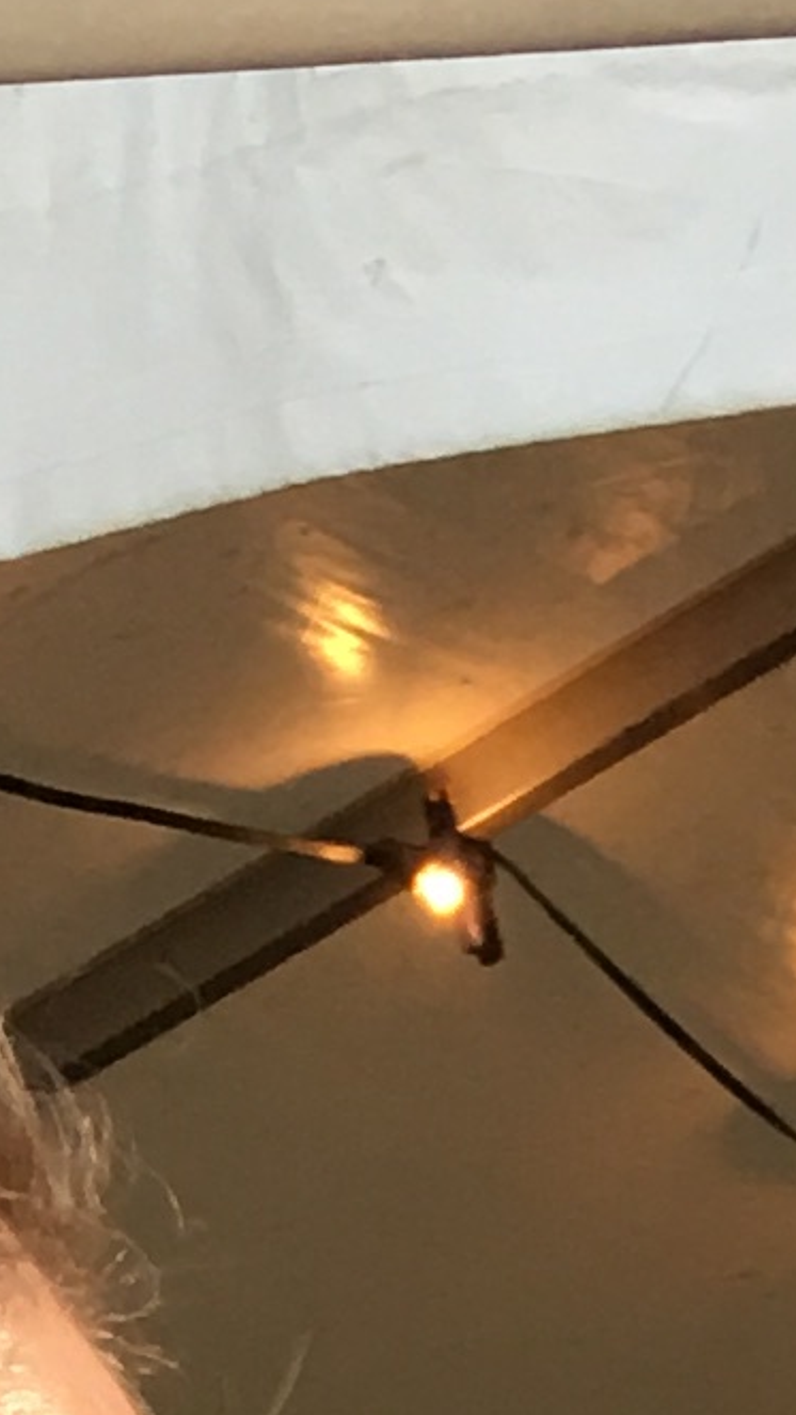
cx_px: 1133
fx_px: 7204
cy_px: 3250
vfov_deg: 10.0
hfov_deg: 6.3
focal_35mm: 192
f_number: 2.2
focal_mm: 4.15
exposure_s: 1/33
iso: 32
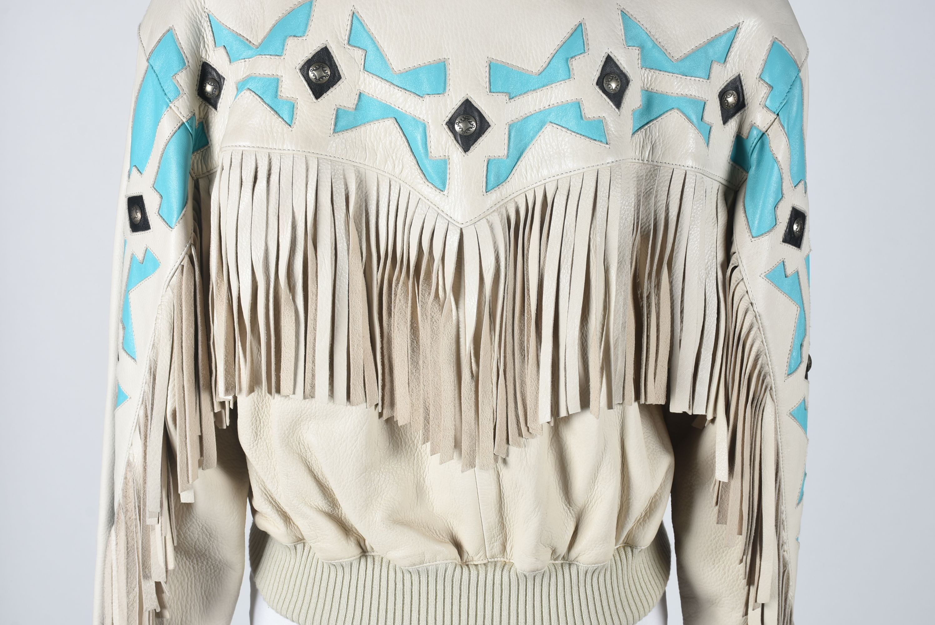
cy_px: 312
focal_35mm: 75
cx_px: 468
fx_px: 1949
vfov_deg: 18.2
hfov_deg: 27.0
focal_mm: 50
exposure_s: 1/125
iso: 200
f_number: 11
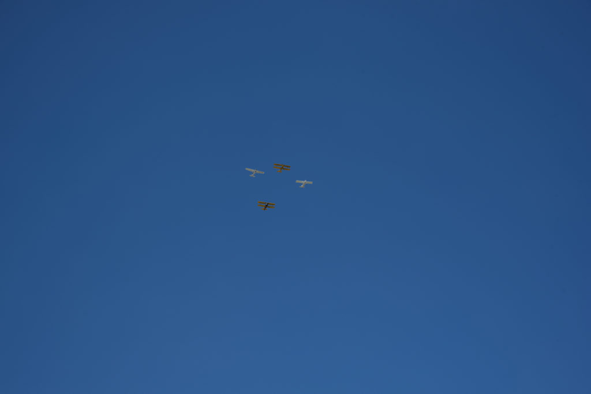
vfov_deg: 26.0
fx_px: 854
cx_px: 296
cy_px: 197
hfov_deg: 38.2
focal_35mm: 52
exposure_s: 1/500
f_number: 11
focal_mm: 52
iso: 200
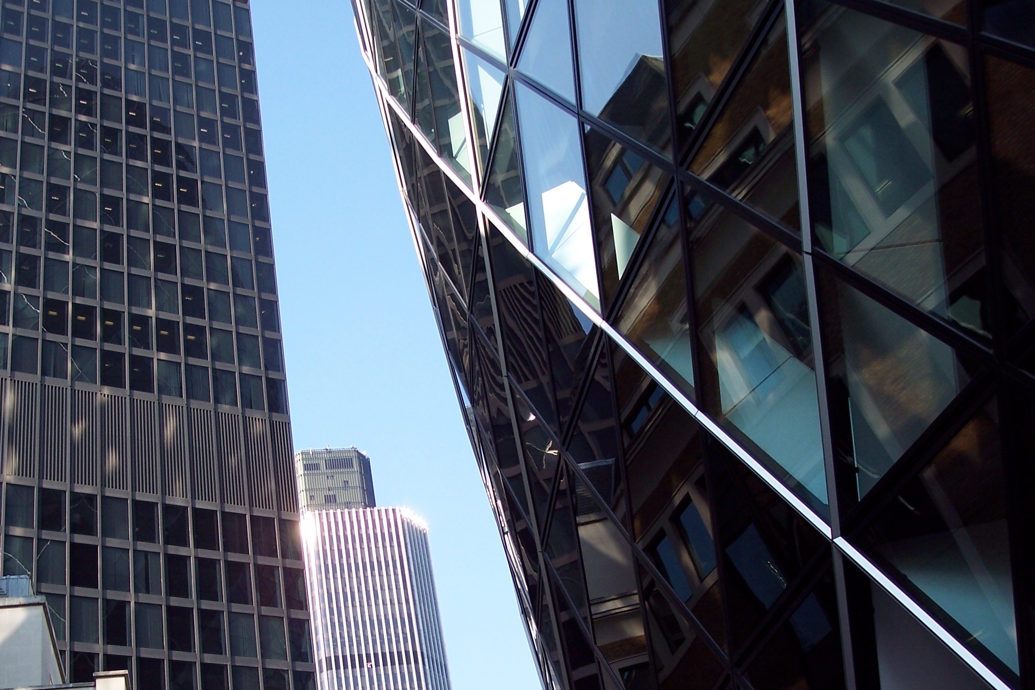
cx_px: 475
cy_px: 469
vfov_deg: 26.8
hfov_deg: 39.6
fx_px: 1437
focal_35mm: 50
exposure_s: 1/350
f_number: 3.4
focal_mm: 8
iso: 100
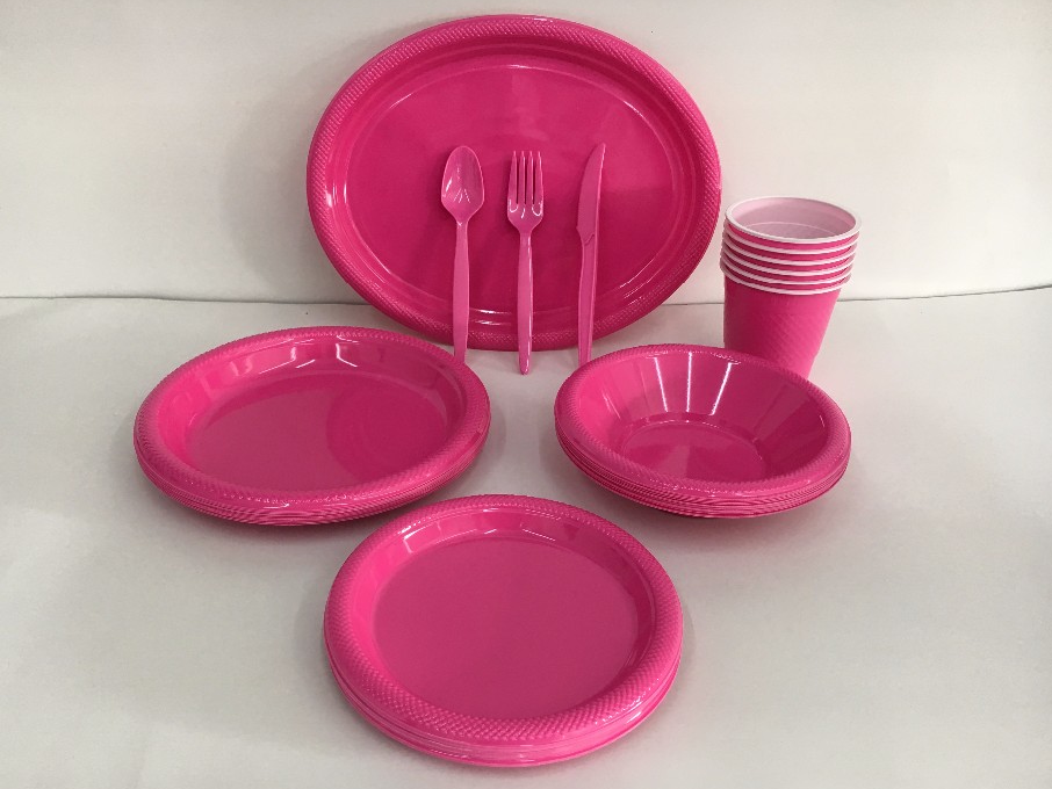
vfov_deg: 44.1
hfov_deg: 56.8
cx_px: 506
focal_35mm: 32
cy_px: 425
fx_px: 973
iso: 50
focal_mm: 4.15
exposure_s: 1/33
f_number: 2.2
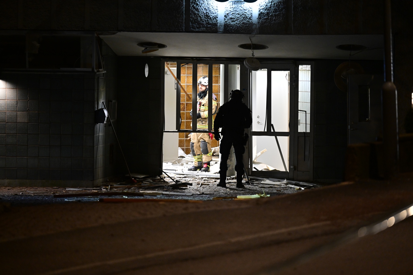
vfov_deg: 6.9
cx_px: 206
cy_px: 138
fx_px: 2294
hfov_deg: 10.3
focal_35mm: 200
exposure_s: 1/100
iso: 3200
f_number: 2.8
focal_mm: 200
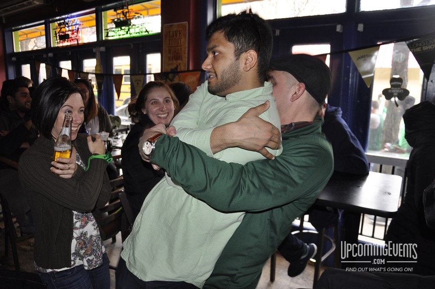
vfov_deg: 47.8
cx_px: 218
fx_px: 326
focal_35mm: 27
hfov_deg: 67.4
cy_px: 144
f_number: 3.5
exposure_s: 1/60
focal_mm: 18
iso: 400
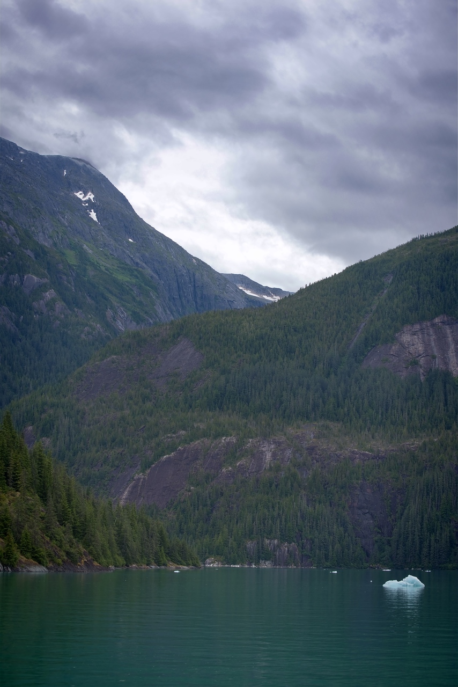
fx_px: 1335
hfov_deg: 19.5
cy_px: 344
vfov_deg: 28.8
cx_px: 229
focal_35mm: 70
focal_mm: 70
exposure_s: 1/200
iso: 100
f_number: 7.1
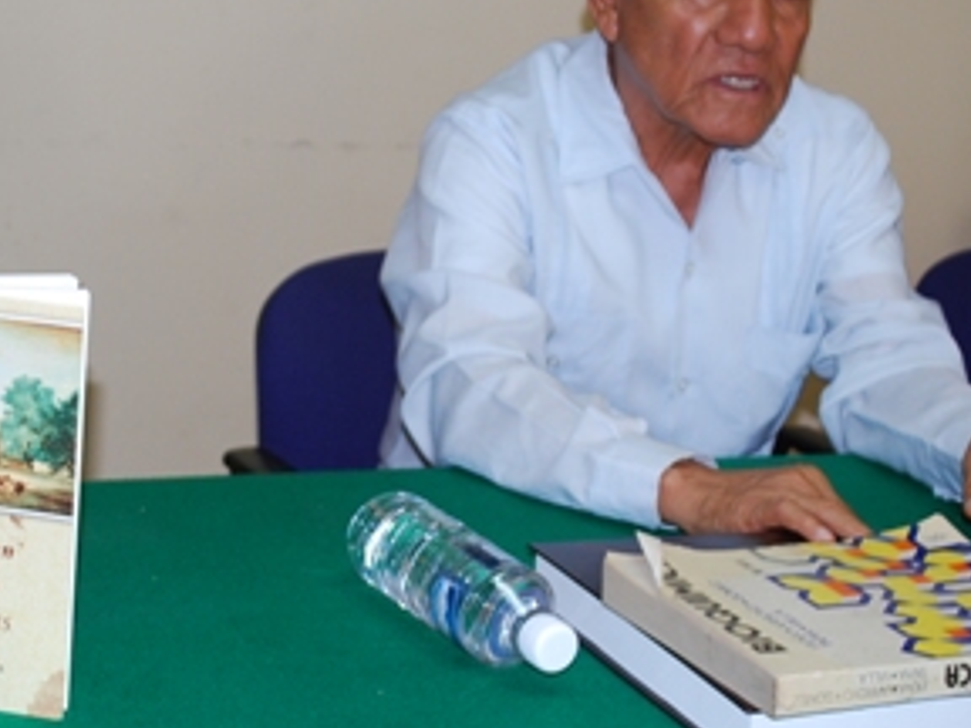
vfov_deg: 18.7
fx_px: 2209
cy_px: 286
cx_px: 391
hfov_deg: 24.7
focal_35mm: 79
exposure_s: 1/25
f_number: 5.3
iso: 400
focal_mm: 35
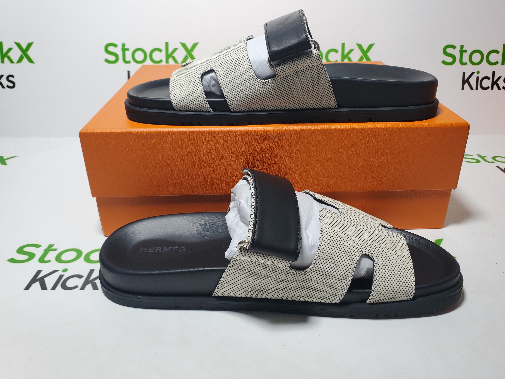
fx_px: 408
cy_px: 180
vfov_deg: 49.7
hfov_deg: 63.4
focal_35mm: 28
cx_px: 272
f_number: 2.4
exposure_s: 1/169
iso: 50
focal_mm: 4.3
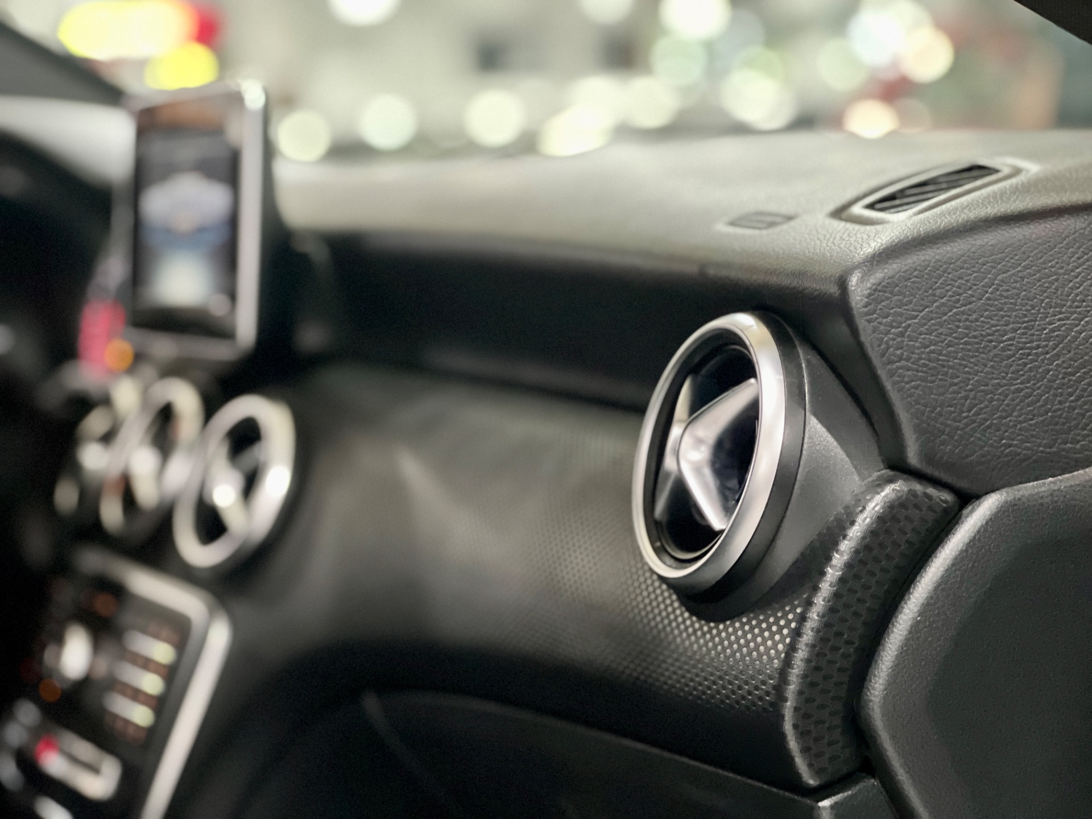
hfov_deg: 25.3
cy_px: 410
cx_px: 546
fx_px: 2429
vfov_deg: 19.1
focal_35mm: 77
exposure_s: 1/15
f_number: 2.8
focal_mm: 9
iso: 640
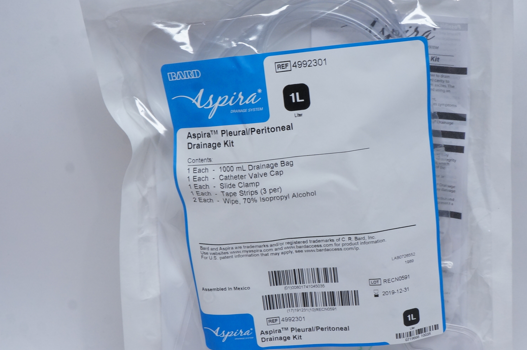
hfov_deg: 32.4
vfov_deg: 21.9
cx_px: 322
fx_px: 904
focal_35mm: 62
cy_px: 184
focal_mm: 25
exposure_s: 1/10
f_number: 14
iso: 400
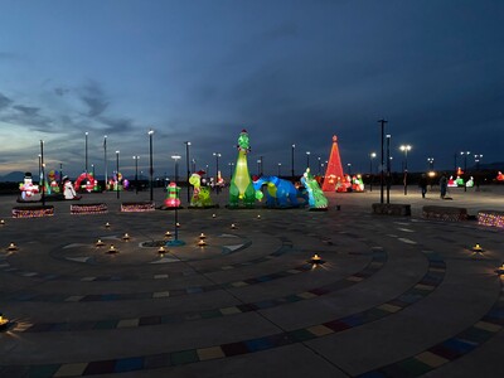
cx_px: 252
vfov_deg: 53.1
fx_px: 379
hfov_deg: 67.3
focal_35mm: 26
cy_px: 189
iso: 1000
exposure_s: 1/30
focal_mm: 4.25
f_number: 1.8
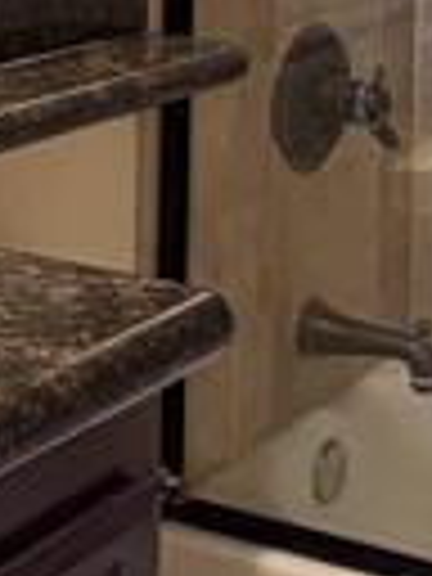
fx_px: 1864
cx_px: 256
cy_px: -261
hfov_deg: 13.2
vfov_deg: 16.2
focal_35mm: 112
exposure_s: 1/60
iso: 250
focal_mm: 2.22
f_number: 2.2
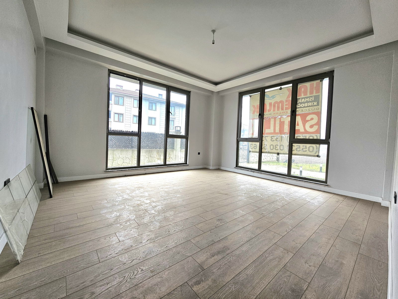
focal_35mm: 13
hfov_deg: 106.2
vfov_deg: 89.9
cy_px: 150
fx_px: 149
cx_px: 199
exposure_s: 1/50.3
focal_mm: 2.2
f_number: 2.2
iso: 50
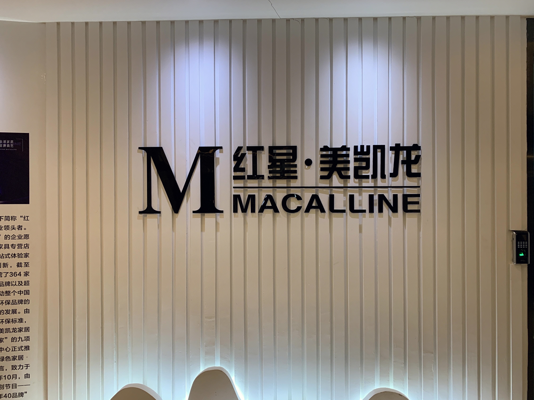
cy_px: 200
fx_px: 401
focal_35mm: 26
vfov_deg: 53.1
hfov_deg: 67.3
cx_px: 267
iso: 80
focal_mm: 4.25
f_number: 1.8
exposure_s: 1/100
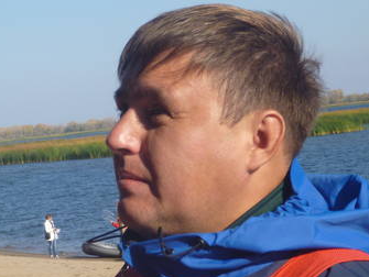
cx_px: 77
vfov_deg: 10.2
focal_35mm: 145
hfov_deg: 13.5
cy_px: 220
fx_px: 1547
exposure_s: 1/500
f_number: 5.5
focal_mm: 13.4
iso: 160
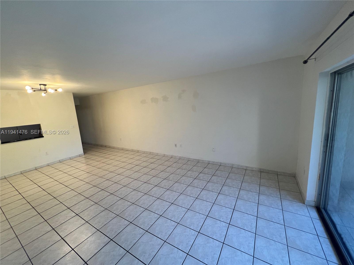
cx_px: 177
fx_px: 133
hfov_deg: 106.2
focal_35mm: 13
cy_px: 132
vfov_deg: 89.9
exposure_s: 1/120
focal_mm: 1.57
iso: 100
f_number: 1.8
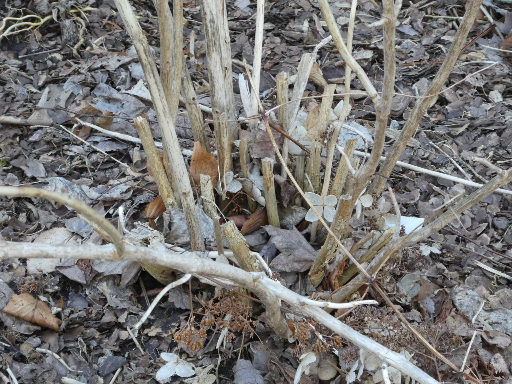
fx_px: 2115
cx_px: 256
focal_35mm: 143
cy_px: 192
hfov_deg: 13.8
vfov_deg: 10.4
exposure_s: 1/80
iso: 400
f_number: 5.4
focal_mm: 25.6
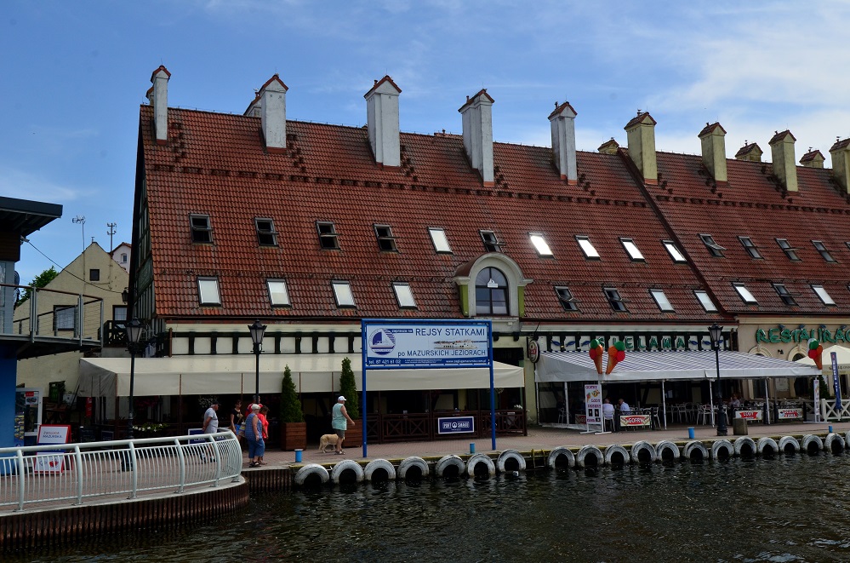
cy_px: 282
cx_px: 425
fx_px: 848
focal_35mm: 36
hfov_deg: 53.2
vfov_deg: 36.7
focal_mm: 24
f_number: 13
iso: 400
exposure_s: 1/500
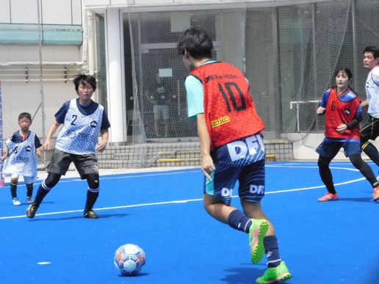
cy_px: 142
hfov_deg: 17.1
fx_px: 1259
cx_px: 190
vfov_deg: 12.9
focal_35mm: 115
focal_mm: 20.3
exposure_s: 1/1500
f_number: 9.6
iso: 1600
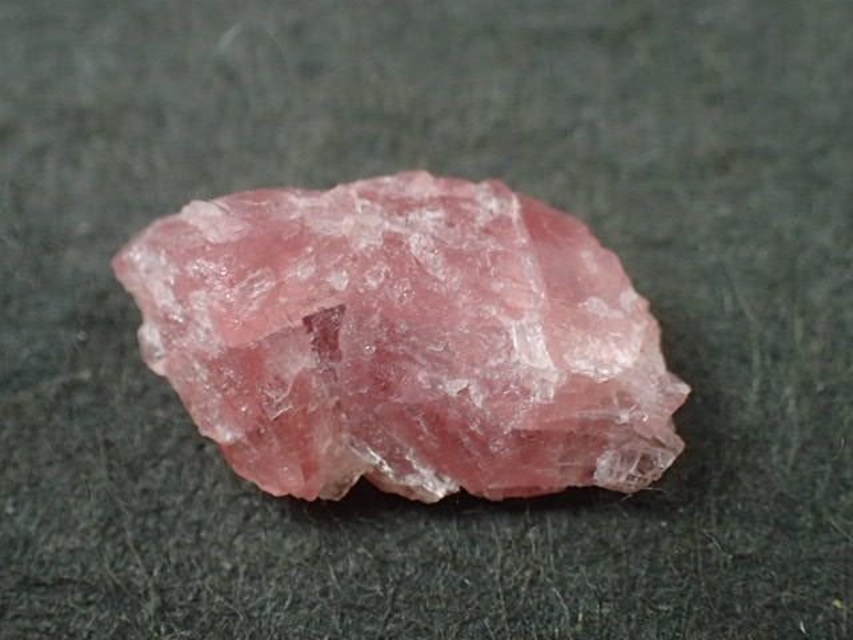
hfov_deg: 24.4
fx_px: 1971
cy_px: 320
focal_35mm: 80
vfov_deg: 18.4
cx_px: 426
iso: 640
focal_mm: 14.41
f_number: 4.4
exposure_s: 1/320
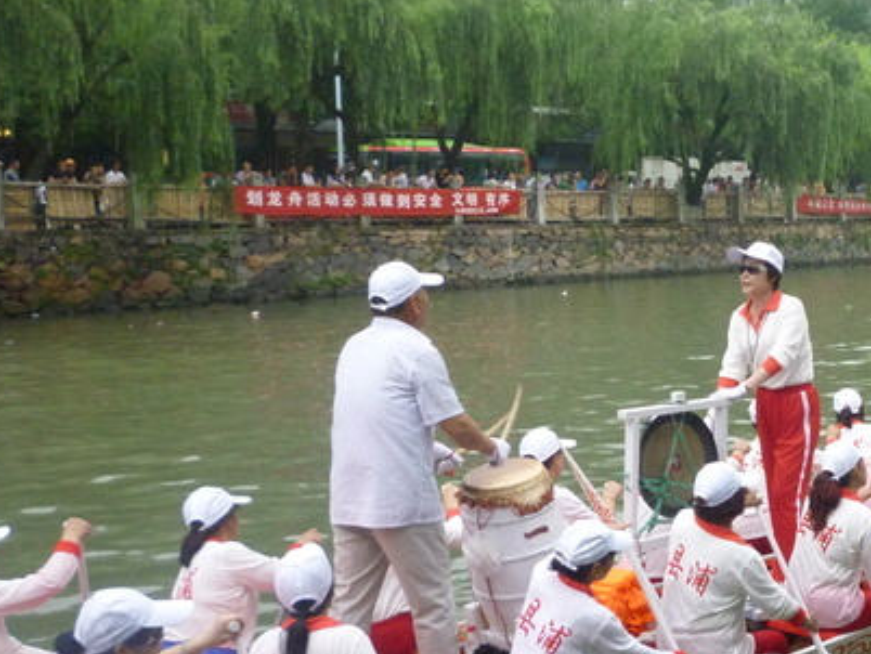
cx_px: 800
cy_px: 345
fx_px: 1410
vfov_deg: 26.1
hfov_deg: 32.5
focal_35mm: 56
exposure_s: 1/500
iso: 320
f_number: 3.3
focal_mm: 5.3
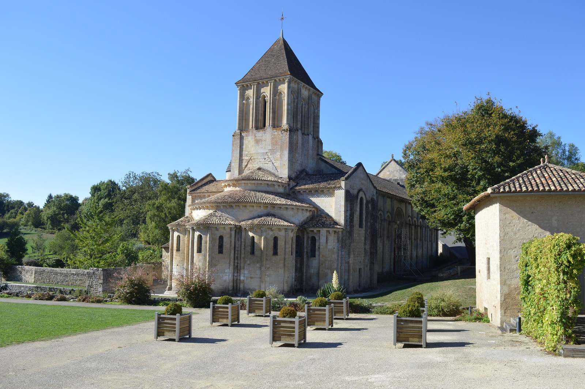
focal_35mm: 30
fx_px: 487
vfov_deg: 43.5
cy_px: 194
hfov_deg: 62.0
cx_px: 292
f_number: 7.1
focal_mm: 20
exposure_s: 1/250
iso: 100
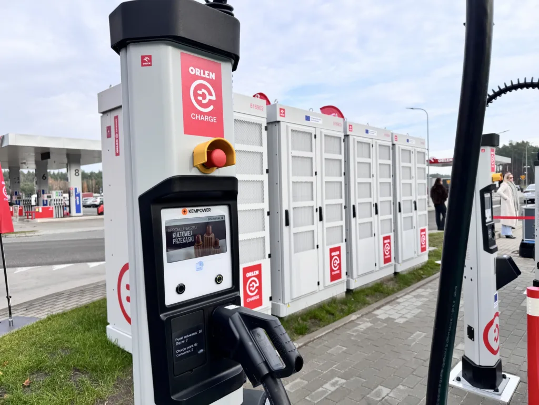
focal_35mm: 24
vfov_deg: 56.8
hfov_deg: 71.6
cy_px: 202
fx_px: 374
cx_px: 270
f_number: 1.78
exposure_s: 1/2174
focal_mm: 6.76
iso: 80
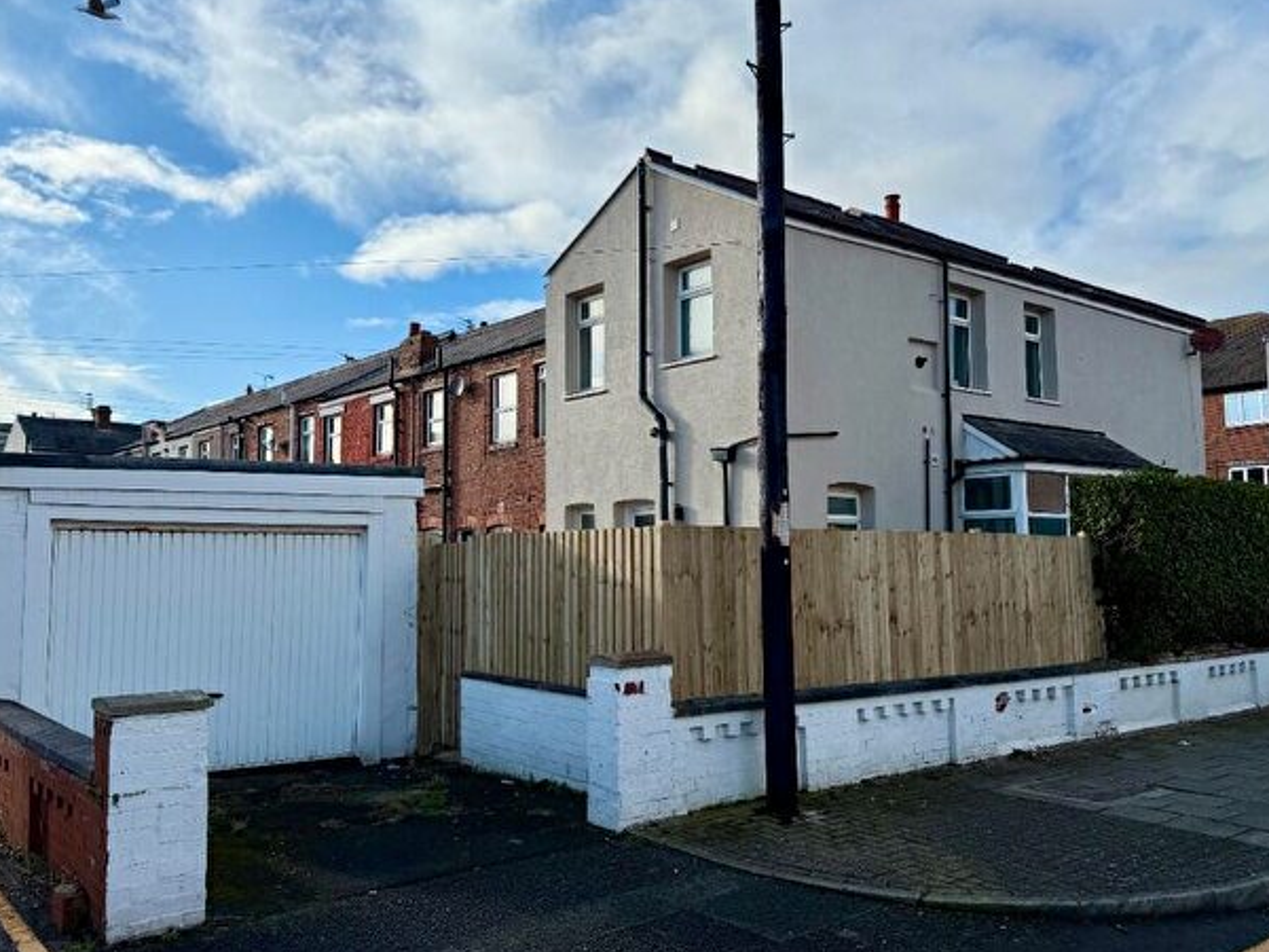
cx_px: 599
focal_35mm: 28
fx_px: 1026
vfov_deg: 49.7
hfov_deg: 63.4
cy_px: 466
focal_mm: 6.76
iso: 80
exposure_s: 1/5319
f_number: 1.78
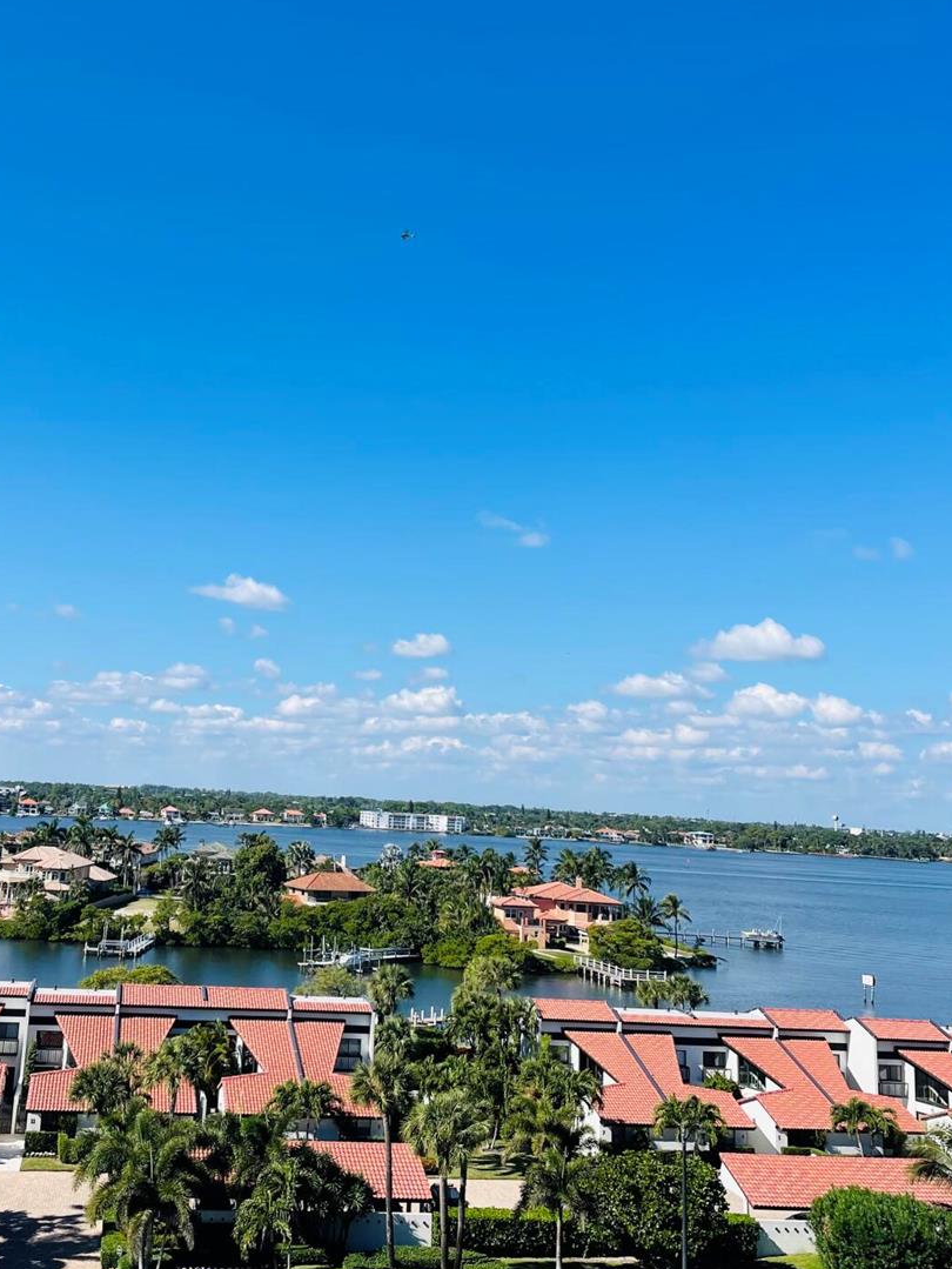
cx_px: 326
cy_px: 529
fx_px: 1356
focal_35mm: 37
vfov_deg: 49.9
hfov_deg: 38.3
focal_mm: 4.2
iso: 32
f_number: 1.6
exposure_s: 1/4292
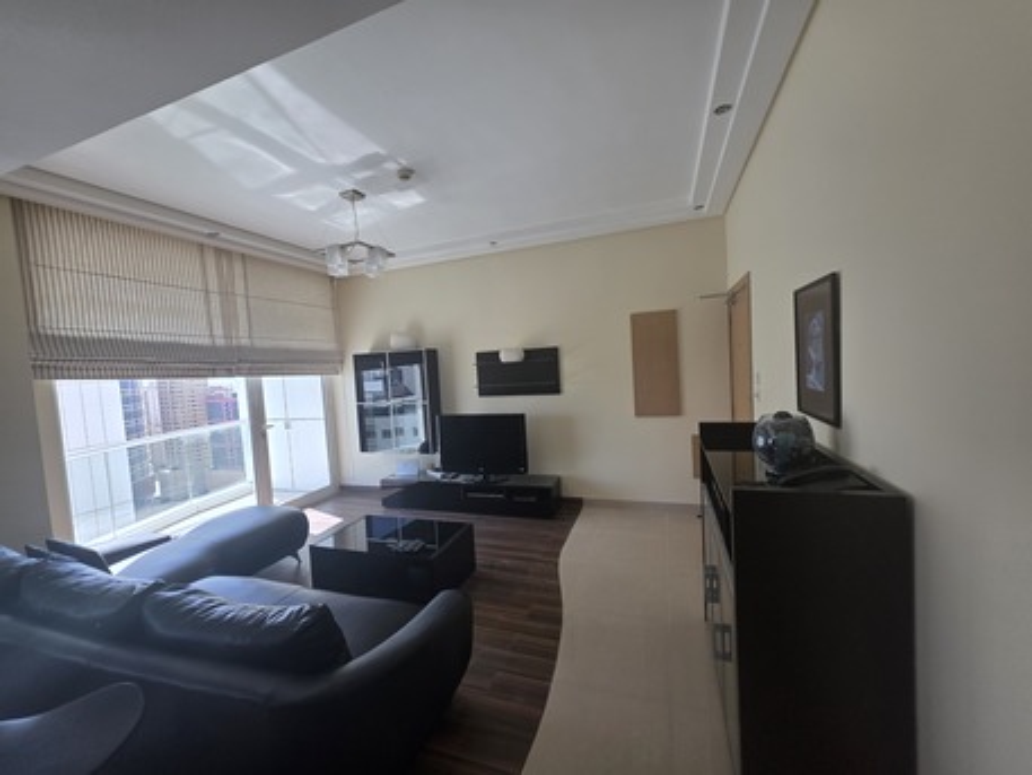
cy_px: 388
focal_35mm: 13
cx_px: 516
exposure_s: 1/100
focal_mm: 2.2
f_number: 1.9
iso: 40
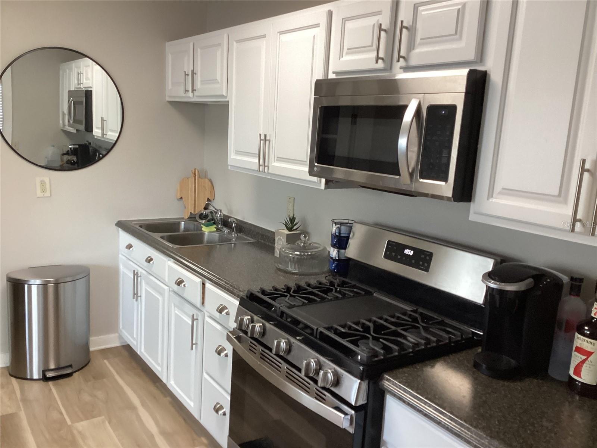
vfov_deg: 45.4
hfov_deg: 58.4
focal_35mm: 31
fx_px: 535
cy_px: 224
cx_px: 298
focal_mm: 3.3
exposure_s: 1/60
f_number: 2.4
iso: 160
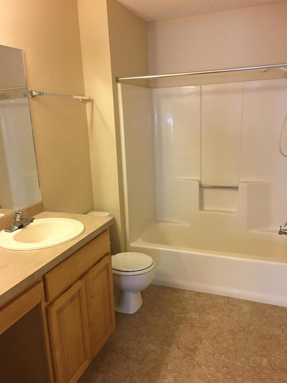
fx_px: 321
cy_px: 192
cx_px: 144
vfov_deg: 61.7
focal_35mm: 29
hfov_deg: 48.2
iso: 64
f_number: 2.2
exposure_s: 1/15
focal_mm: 4.15
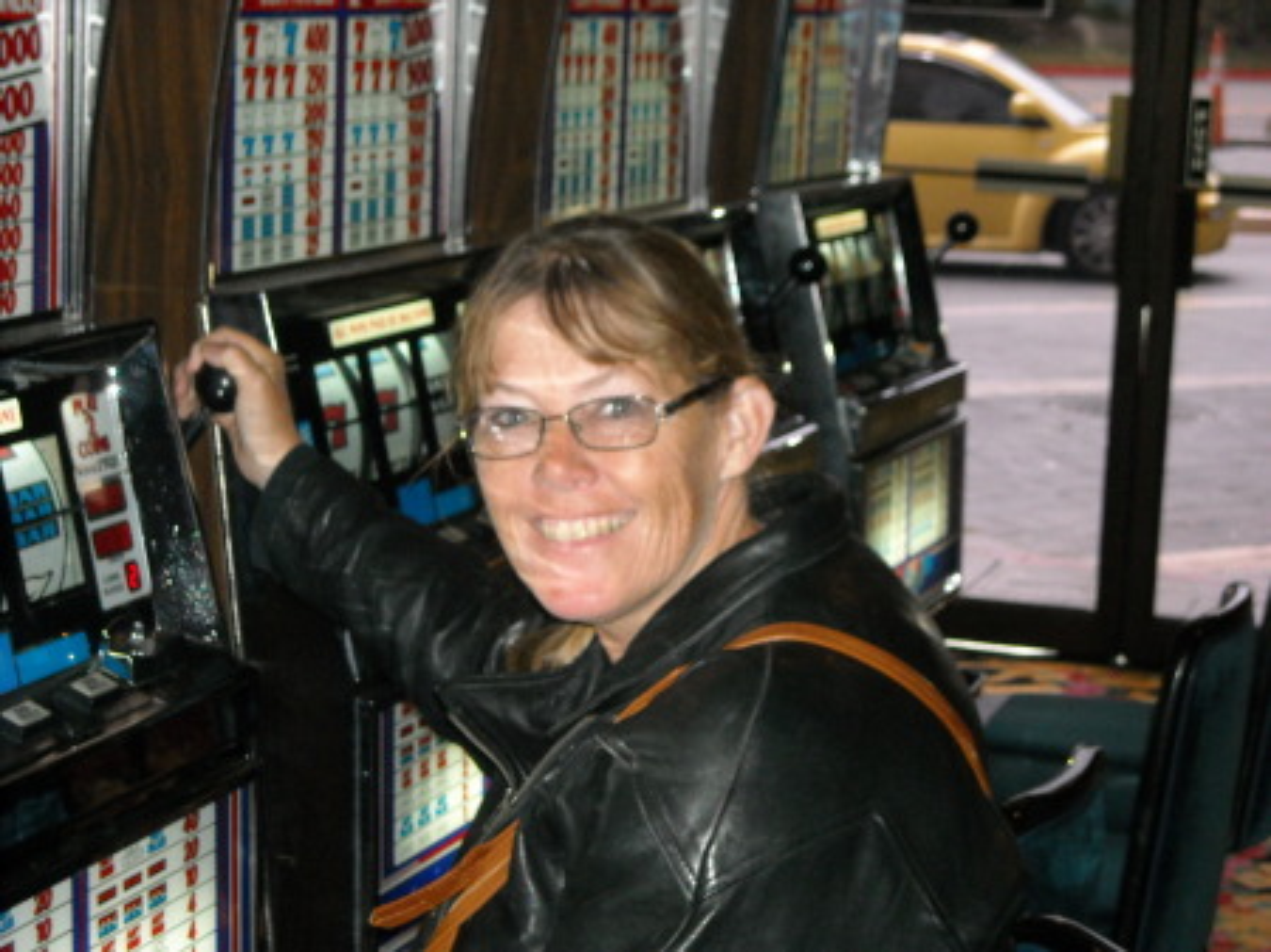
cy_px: 476
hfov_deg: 20.9
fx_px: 3450
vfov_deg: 15.7
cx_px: 636
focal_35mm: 94
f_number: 4.4
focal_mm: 15.32
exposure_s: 1/125
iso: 475
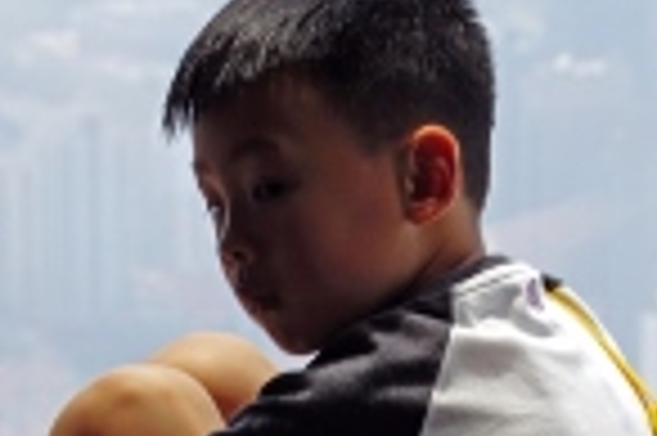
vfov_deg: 4.2
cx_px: 256
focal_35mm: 329
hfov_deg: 6.3
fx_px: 5997
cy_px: 330
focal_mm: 80
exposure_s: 1/160
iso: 100
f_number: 8
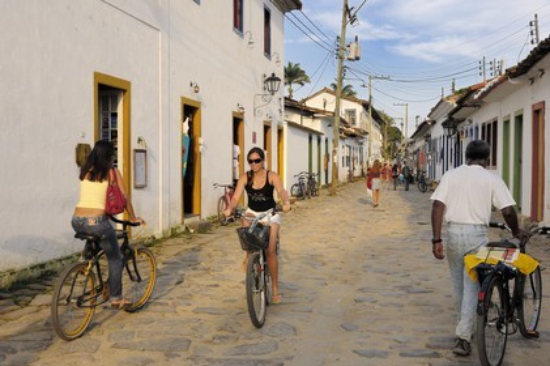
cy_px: 183
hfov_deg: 46.4
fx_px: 641
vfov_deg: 31.8
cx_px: 275
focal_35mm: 42
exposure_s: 1/125
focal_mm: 28
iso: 100
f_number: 8
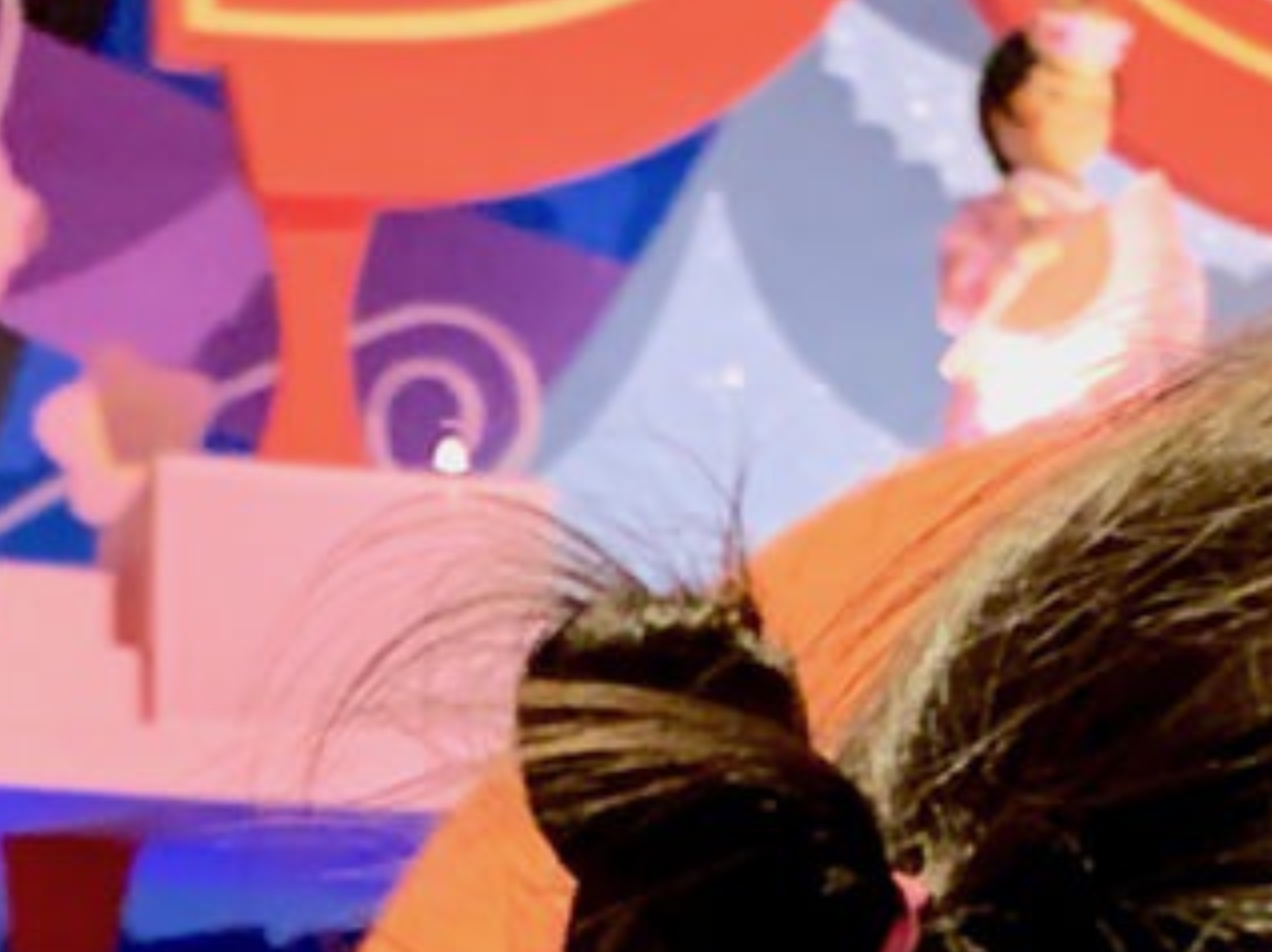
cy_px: 1888
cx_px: 392
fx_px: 4810
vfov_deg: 10.4
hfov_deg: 15.0
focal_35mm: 131
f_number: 1.8
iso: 500
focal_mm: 4.25
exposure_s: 1/25
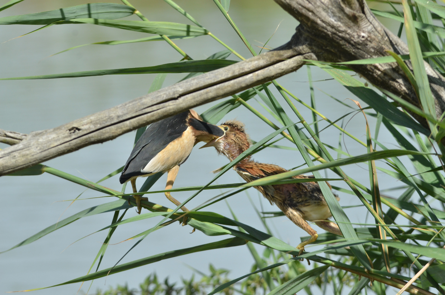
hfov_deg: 4.7
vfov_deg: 3.1
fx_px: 5365
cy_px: 148
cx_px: 222
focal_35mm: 435
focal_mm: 290
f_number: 9
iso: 400
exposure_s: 1/1250
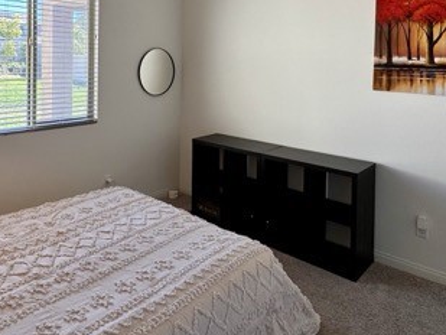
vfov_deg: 45.9
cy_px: 69
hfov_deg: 61.0
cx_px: 173
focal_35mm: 29
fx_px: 374
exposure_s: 1/99
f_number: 2.2
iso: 80
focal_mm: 2.22
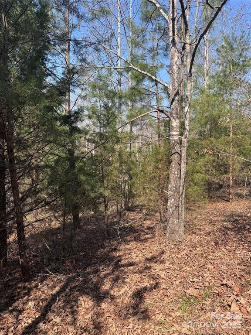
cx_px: 126
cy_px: 168
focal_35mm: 24
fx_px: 232
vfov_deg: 71.6
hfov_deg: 56.8
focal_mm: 6.76
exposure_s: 1/2105
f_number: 1.78
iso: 80
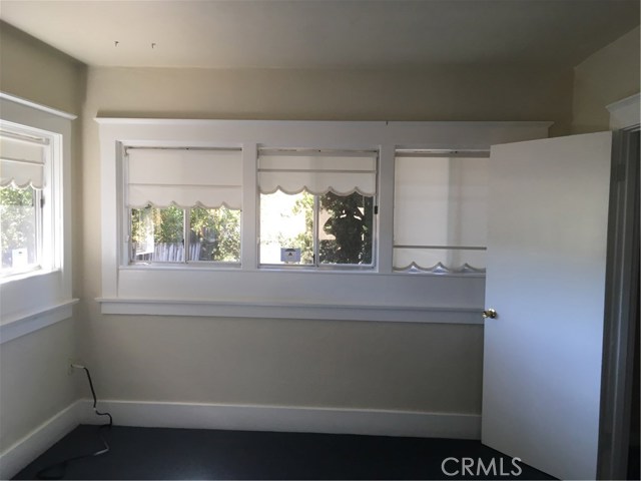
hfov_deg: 61.7
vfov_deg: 48.2
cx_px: 320
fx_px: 537
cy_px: 240
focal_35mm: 29
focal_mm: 4.15
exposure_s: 1/40
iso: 25
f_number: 2.2
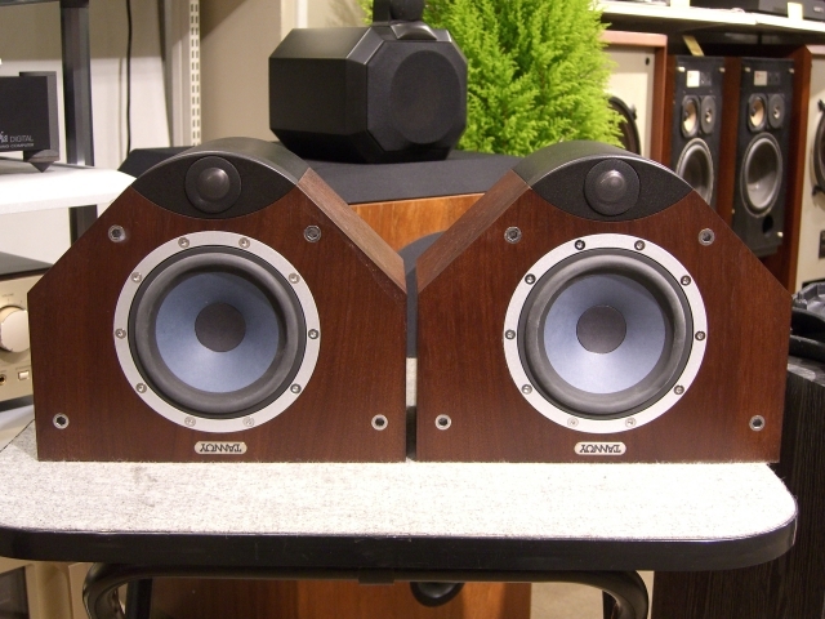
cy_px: 310
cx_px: 412
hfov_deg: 41.2
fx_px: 1096
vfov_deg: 31.5
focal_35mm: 46
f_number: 3.1
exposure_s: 1/13
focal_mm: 9.5
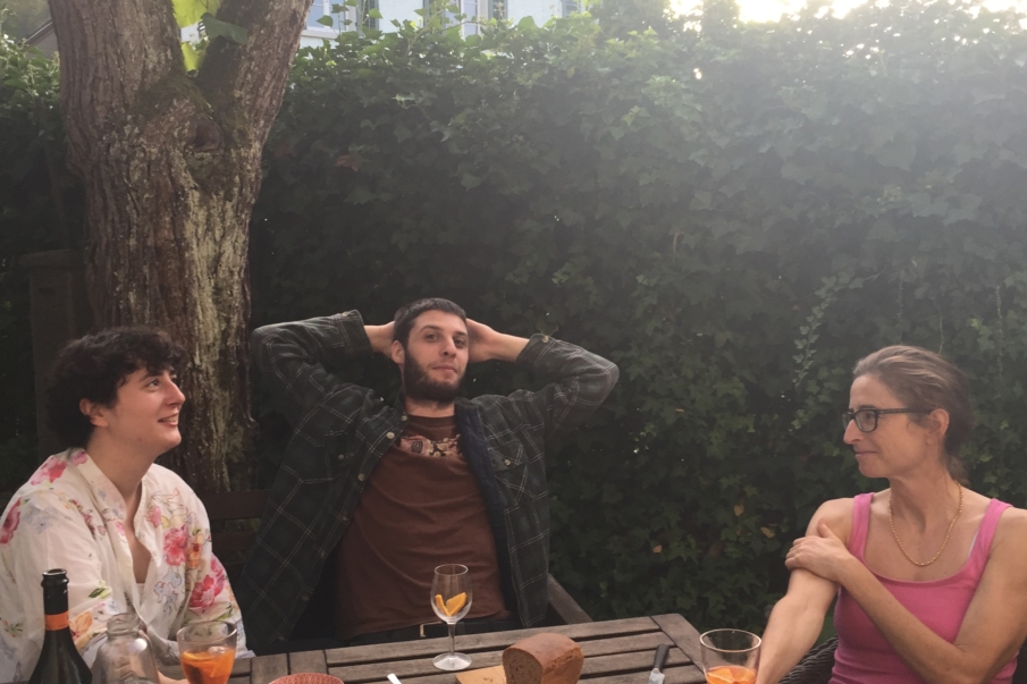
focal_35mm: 38
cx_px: 521
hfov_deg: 50.7
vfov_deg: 35.0
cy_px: 330
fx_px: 1084
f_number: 2.2
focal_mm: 4.15
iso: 50
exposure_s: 1/100
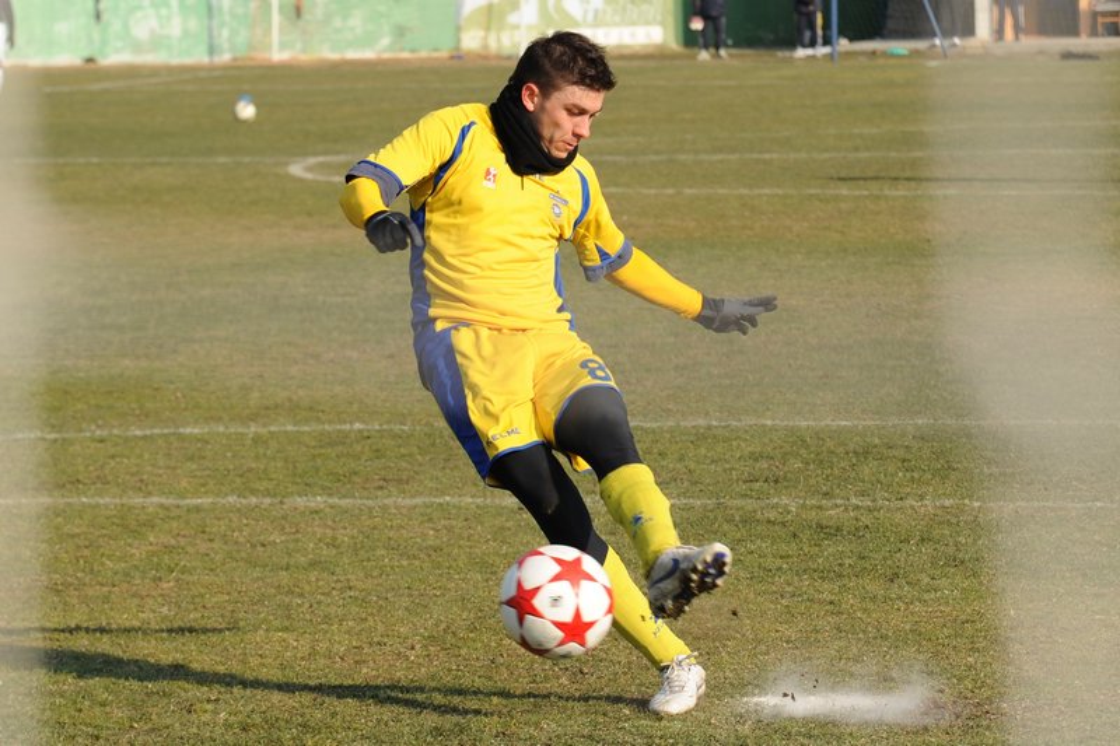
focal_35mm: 112
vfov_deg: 12.2
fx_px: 3484
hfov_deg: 18.3
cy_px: 373
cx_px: 560
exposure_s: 1/1250
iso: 400
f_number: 7.1
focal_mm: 112
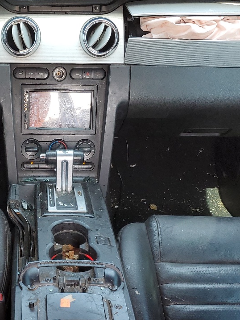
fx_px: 536
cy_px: 223
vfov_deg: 32.8
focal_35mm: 58
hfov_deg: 24.6
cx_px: 33
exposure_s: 1/120
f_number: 1.5
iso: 53
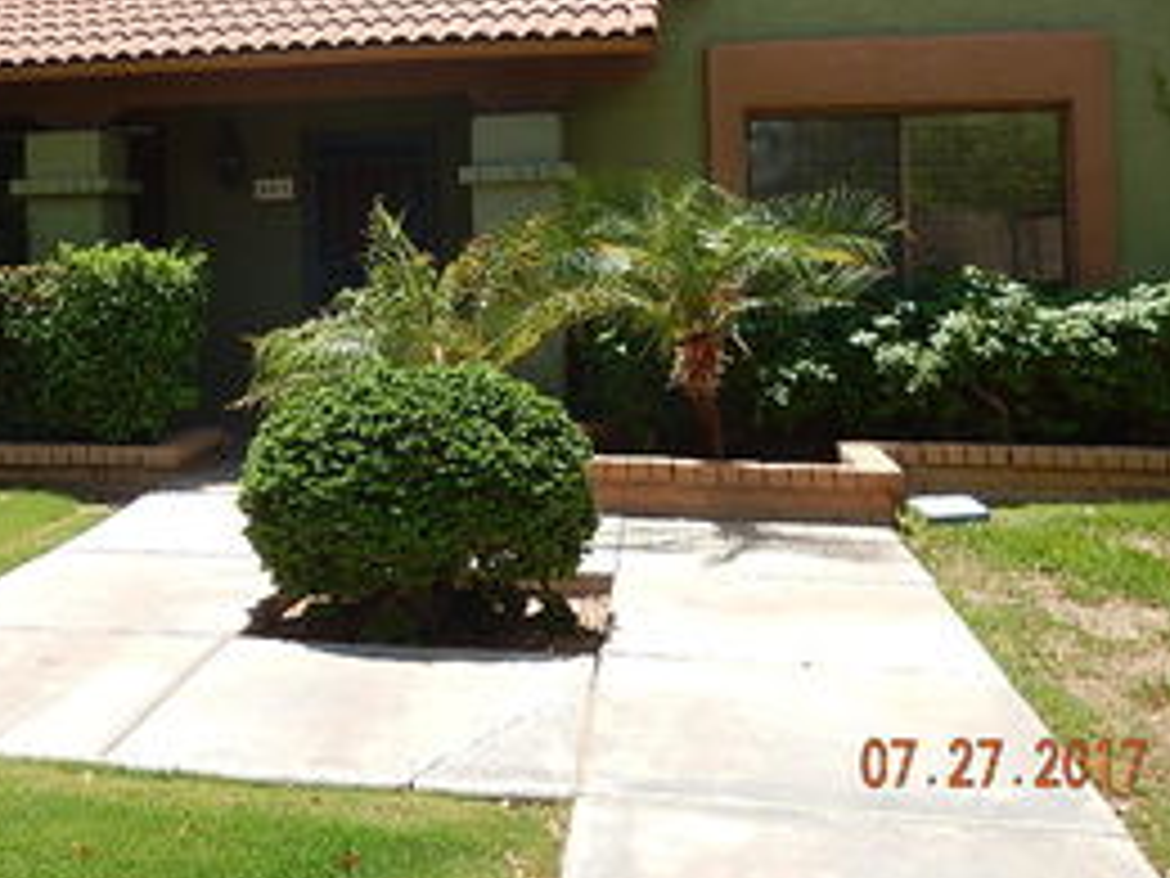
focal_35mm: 41
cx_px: 313
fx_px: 1386
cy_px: 194
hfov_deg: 44.5
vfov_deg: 34.2
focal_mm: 4.5
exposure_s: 1/800
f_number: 3.4
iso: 125
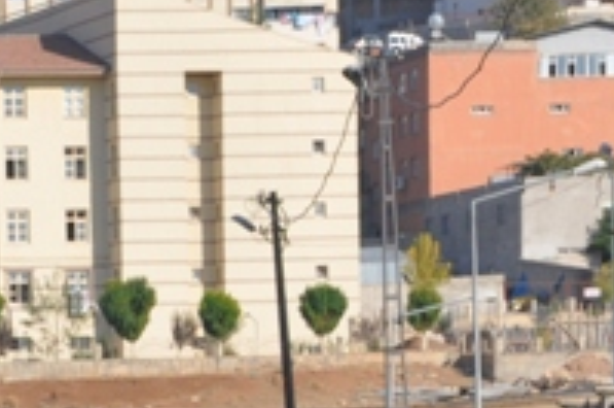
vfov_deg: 3.4
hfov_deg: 5.2
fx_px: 6777
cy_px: 722
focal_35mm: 398
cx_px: -108
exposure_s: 1/320
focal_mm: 66
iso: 200
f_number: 9
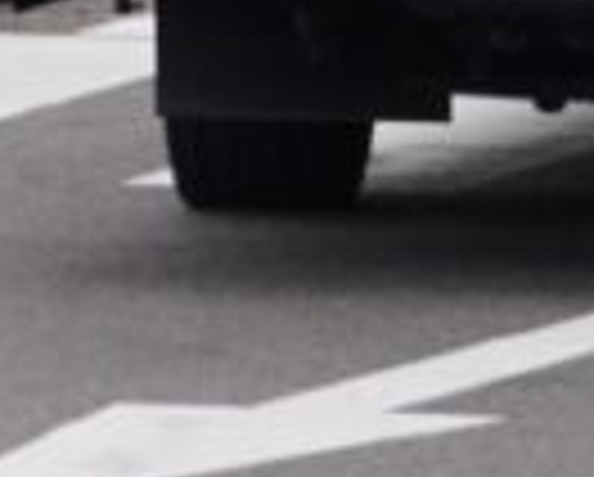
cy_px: -1017
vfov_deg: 1.1
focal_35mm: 1416
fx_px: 24930
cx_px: 886
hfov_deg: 1.4
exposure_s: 1/60
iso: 100
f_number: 9
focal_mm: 130
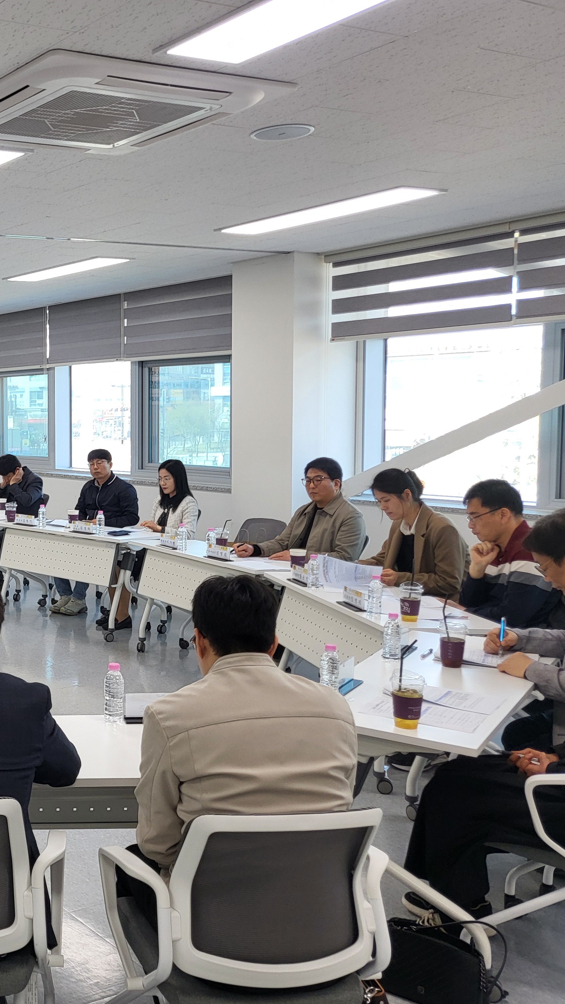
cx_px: -90
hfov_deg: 27.8
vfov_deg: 52.8
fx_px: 1012
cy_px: 504
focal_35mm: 38
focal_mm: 4.25
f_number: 1.8
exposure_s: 1/120
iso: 64
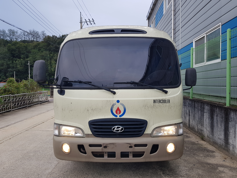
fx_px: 178
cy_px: 89
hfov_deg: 67.3
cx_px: 118
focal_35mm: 26
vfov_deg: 53.1
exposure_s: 1/341
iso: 40
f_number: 1.7
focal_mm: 4.3
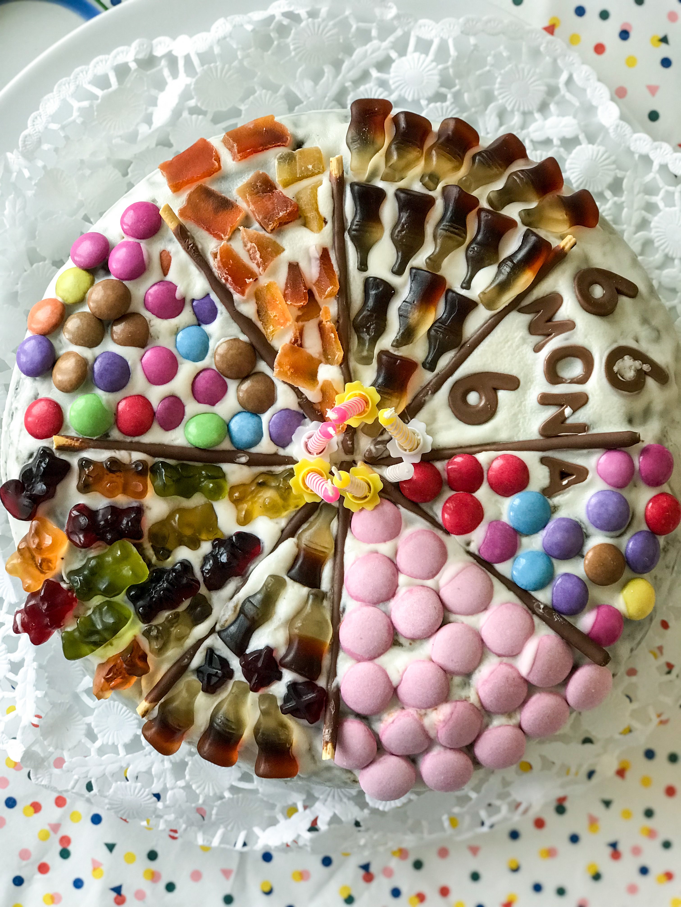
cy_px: 454
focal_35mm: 57
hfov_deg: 25.7
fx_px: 1495
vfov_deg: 33.8
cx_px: 340
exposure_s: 1/100
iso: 100
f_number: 2.8
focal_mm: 6.6
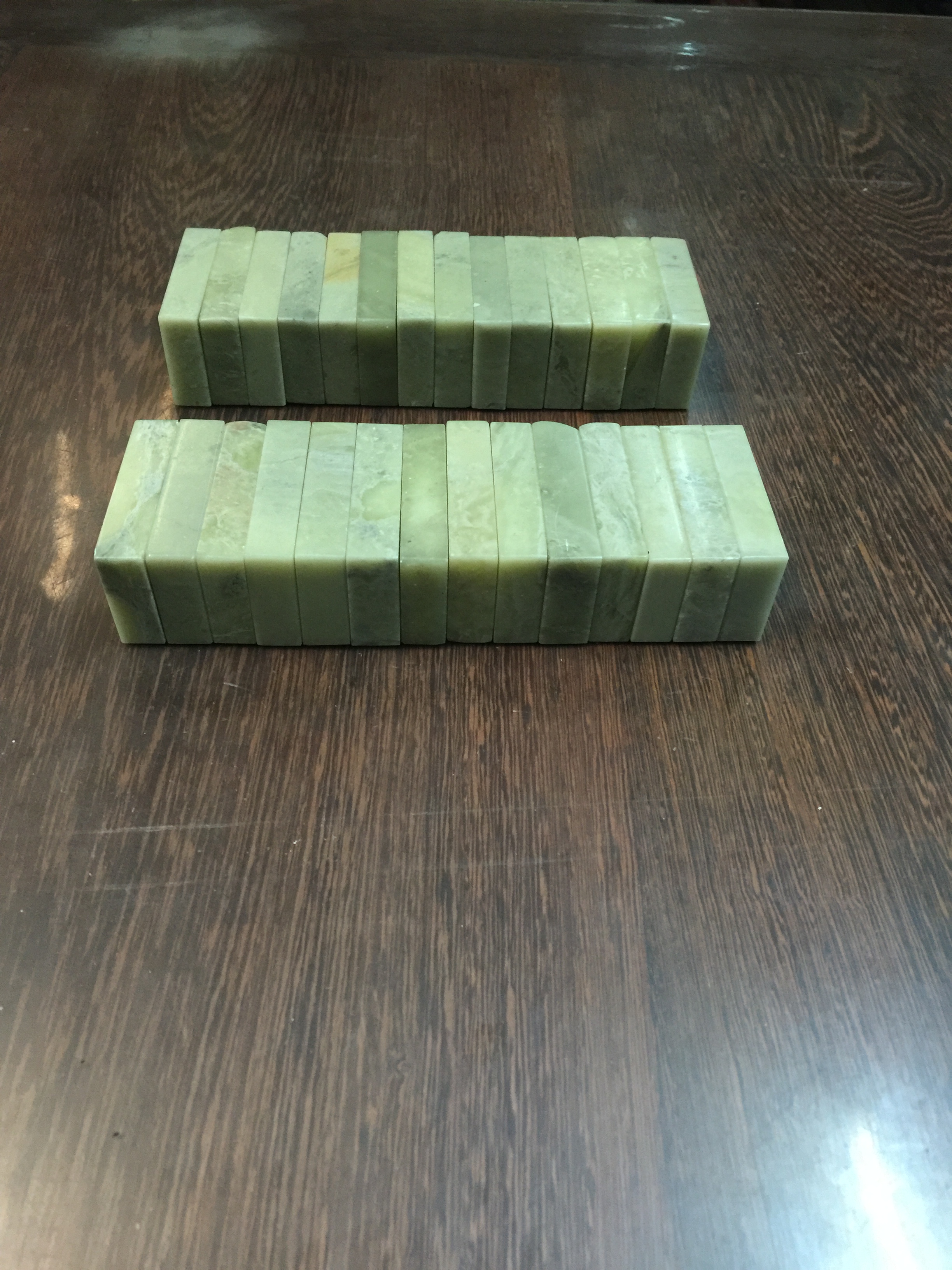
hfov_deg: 48.2
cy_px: 635
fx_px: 1063
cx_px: 476
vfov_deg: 61.7
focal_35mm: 29
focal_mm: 4.15
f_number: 2.2
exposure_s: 1/17
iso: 125
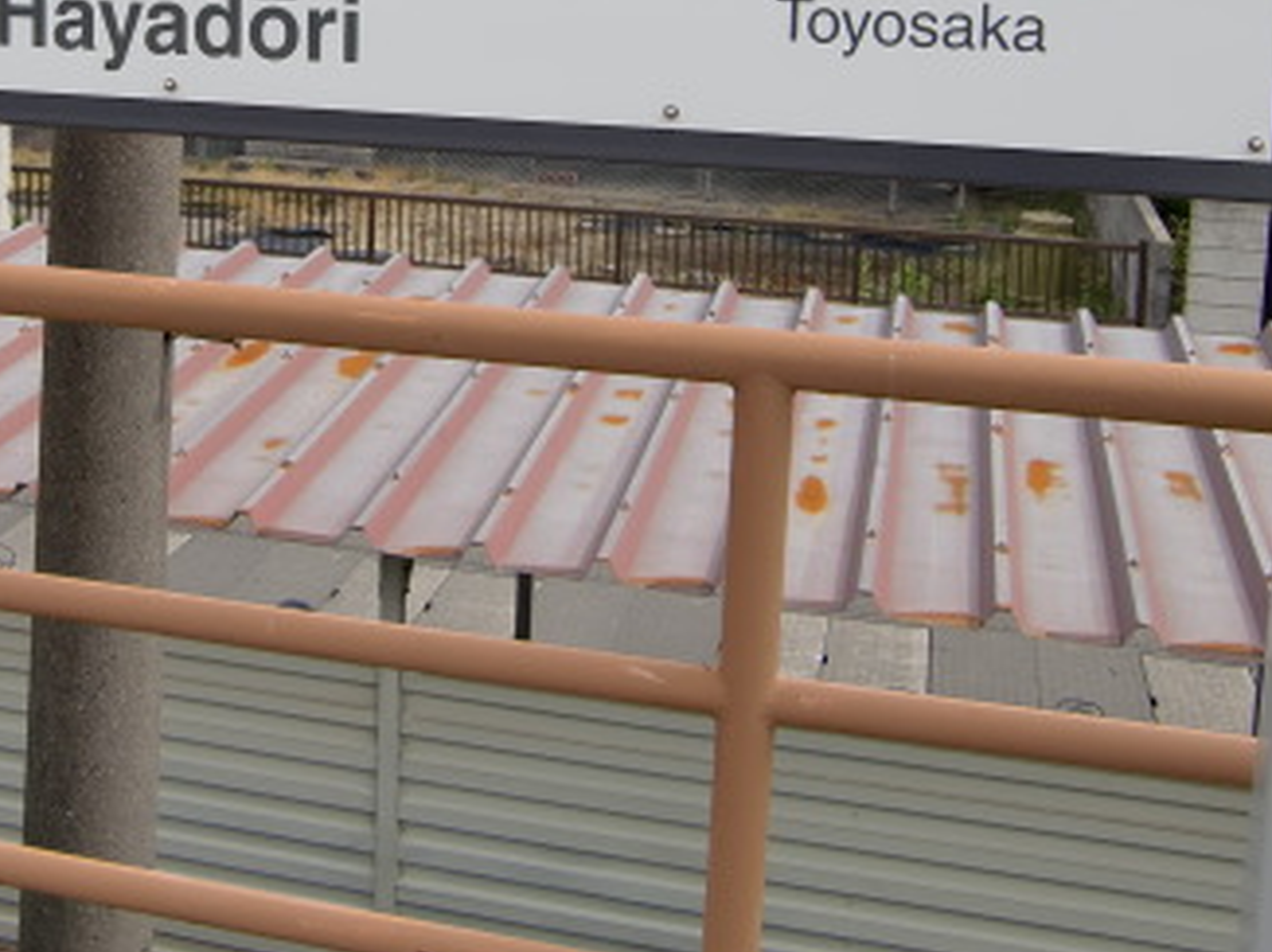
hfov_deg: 34.3
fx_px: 2020
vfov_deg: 25.6
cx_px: 328
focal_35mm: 55
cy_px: 78
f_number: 7
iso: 64
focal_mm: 4.9
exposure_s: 1/160
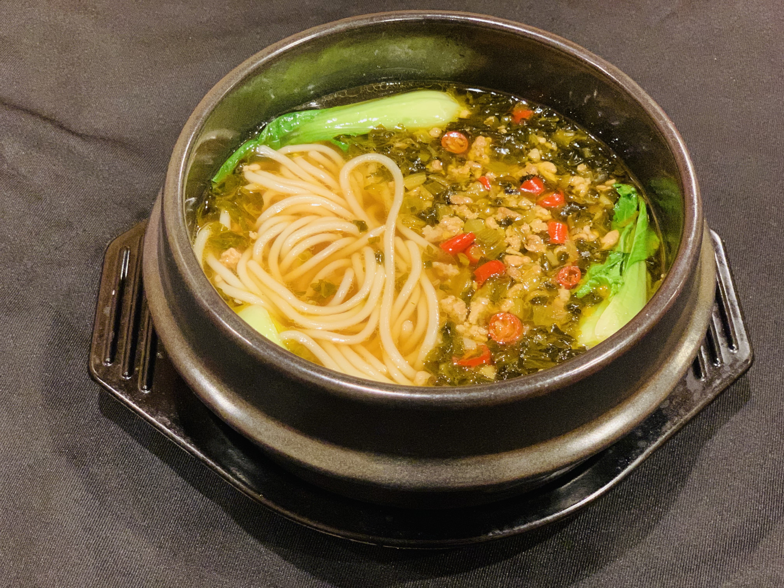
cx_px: 392
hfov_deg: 36.8
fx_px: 1178
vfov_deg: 28.0
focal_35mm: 52
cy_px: 294
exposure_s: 1/35
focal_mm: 6
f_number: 2.4
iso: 500
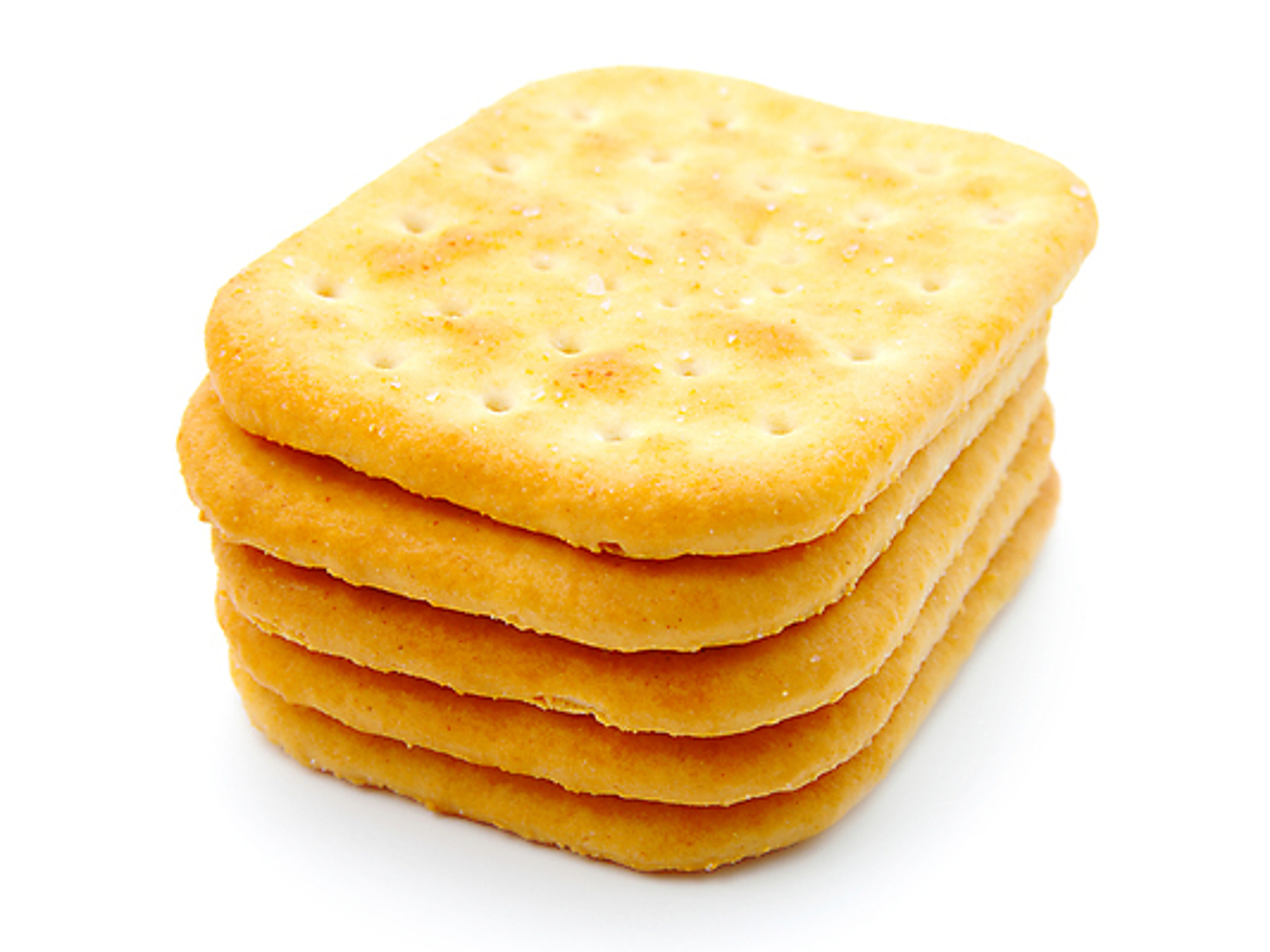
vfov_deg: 14.8
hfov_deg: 19.6
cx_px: 635
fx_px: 3670
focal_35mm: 100
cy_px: 476
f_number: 13
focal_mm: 50
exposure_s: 1/160
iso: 100
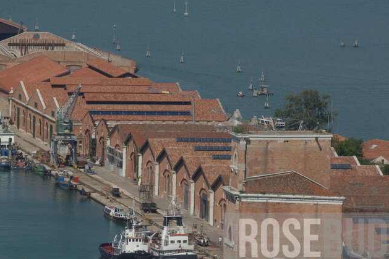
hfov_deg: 6.4
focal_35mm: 323
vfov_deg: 4.3
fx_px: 3488
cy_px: 201
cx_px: 86
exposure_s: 1/1000
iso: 200
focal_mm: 125
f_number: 8
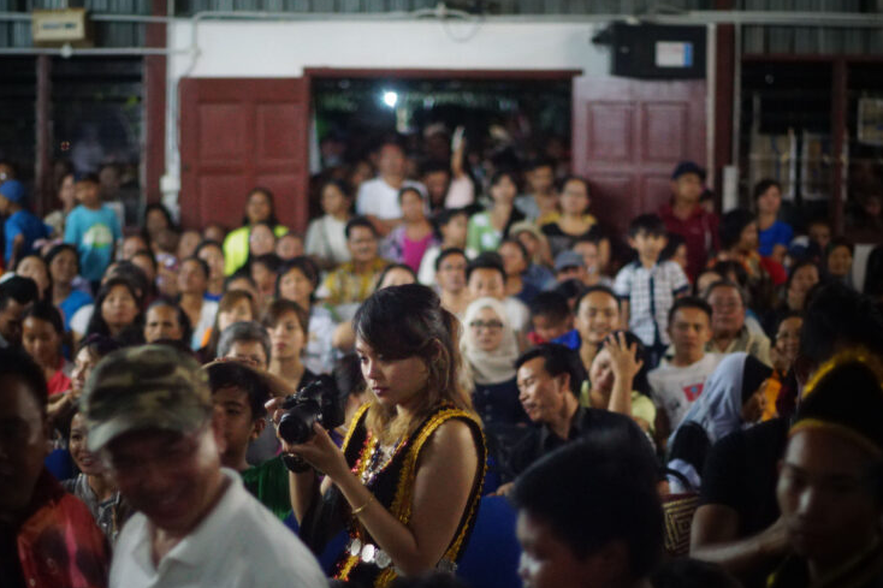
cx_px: 410
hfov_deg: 21.5
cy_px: 329
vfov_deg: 14.4
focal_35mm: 95
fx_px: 2329
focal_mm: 50
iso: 1600
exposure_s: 1/200
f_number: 1.4
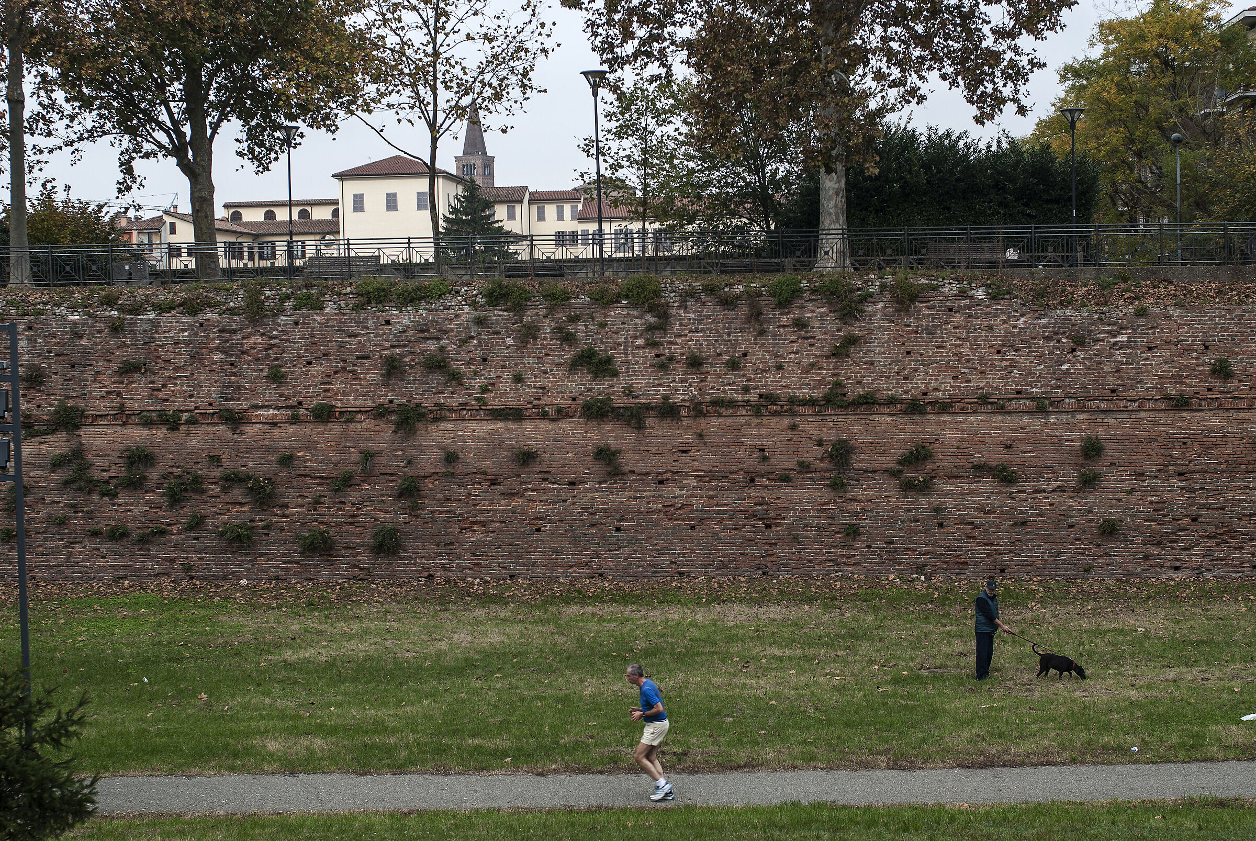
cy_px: 420
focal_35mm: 60
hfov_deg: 33.4
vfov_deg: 22.7
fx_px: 2096
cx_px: 628
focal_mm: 40
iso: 100
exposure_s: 1/125
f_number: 4.5
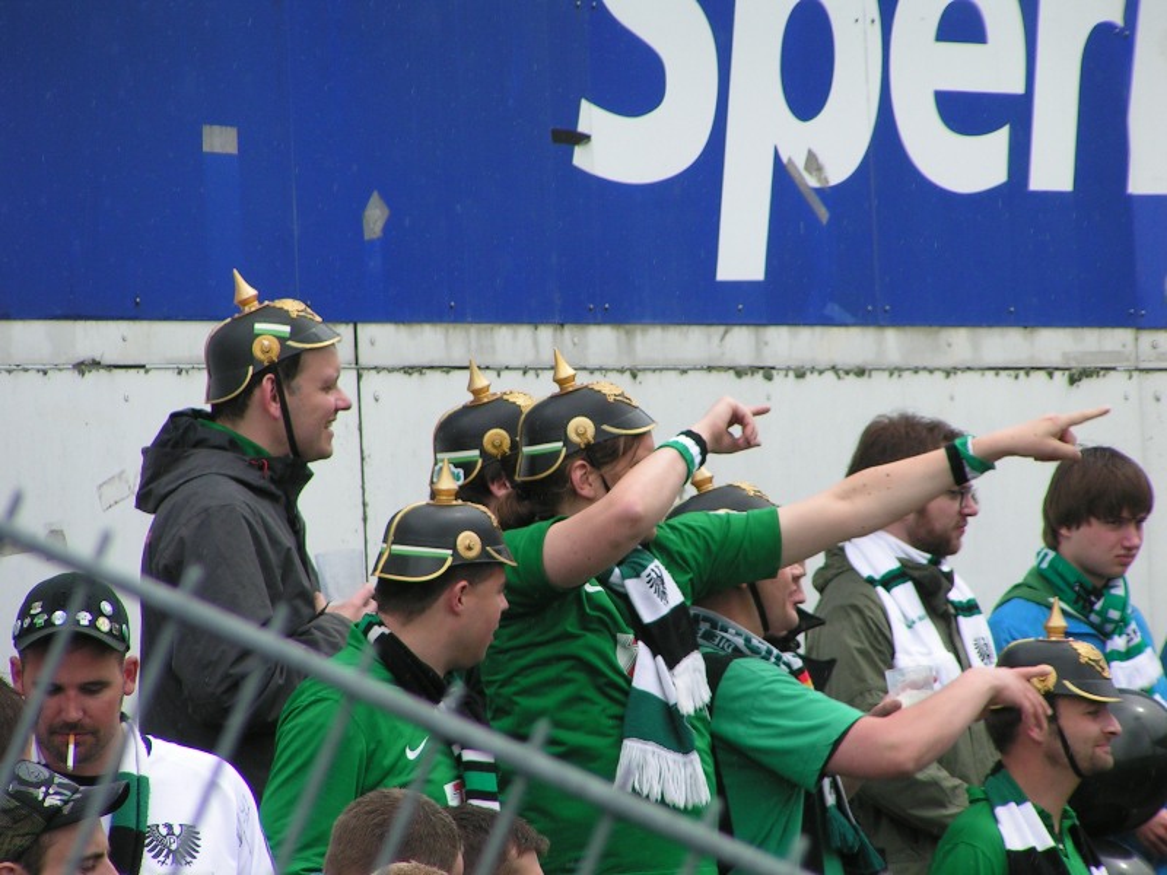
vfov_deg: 4.2
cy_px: 438
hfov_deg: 5.6
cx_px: 584
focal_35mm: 355
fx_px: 11968
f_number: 4.5
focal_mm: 54.2
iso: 50
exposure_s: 1/400
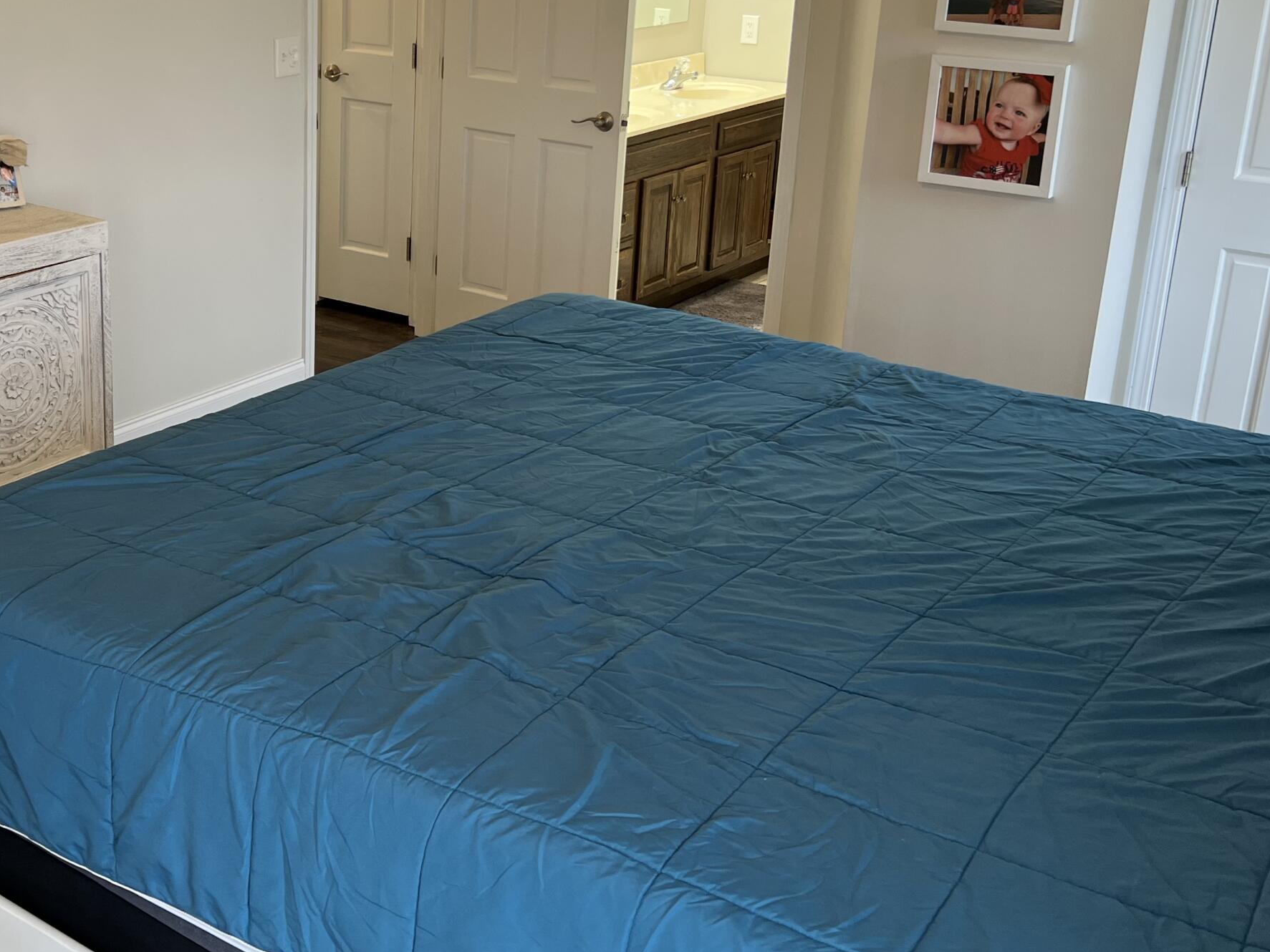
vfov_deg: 32.6
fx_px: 1614
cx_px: 363
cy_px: 310
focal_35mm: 44
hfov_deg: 42.0
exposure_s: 1/60
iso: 64
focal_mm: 5.7
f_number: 1.5
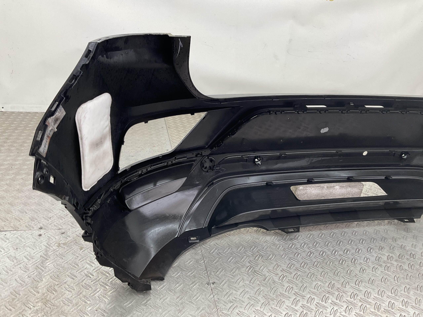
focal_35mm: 29
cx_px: 212
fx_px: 354
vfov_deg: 48.2
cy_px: 158
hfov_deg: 61.7
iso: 40
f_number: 1.8
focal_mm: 3
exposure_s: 1/100
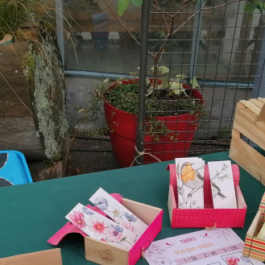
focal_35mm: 58
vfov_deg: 28.8
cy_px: 221
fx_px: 502
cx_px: 147
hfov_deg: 29.5
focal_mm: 4.75
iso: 50
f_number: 1.8
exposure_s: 1/512
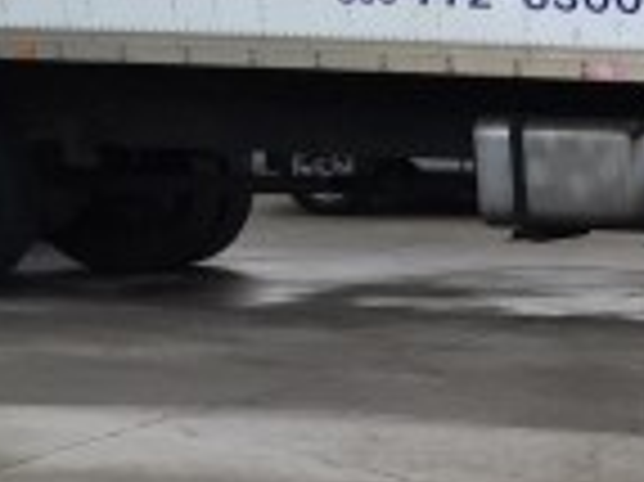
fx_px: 2417
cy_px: 788
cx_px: 1423
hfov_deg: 12.6
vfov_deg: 10.8
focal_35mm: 130
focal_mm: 4.15
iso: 32
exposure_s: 1/282
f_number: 2.2
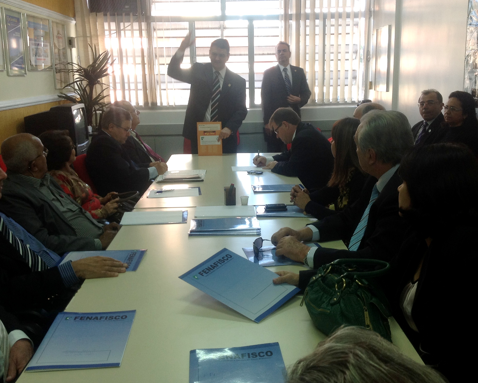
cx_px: 244
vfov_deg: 36.5
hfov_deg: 44.8
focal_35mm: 41
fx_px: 580
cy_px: 199
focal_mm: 4.28
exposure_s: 1/24
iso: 80
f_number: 2.4
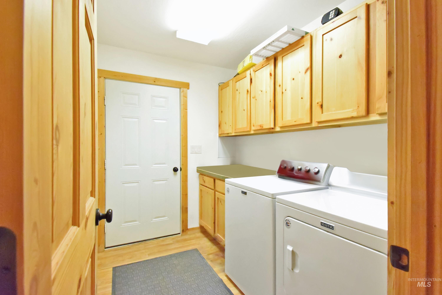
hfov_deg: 100.4
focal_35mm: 15
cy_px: 148
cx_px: 221
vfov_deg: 77.3
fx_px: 184
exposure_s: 1/200
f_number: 8
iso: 12800
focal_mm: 10
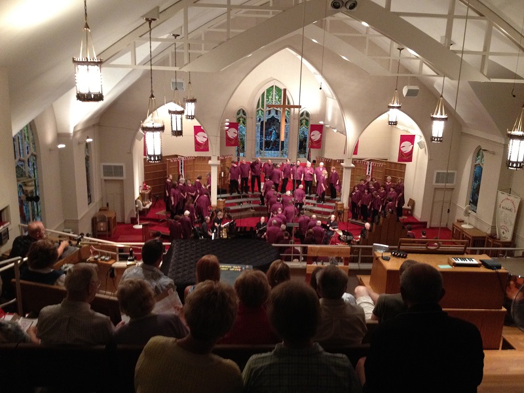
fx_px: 530
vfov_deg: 40.7
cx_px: 262
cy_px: 196
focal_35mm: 35
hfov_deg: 52.6
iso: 320
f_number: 2.4
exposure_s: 1/20
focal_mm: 4.28
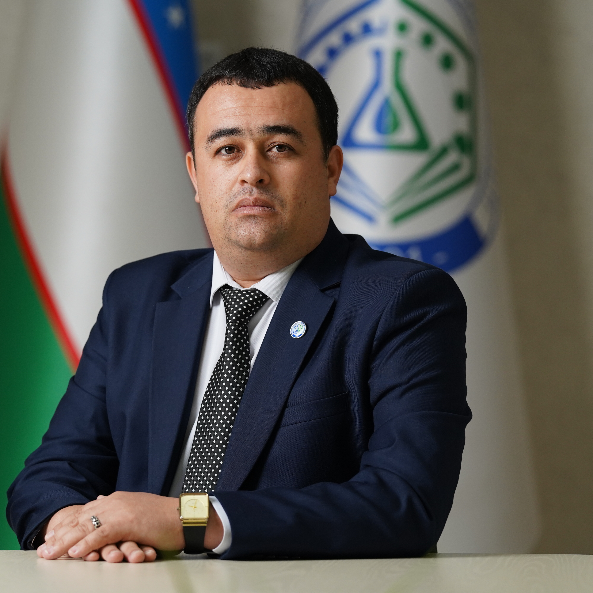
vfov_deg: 9.0
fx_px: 3760
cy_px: 297
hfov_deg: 9.0
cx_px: 257
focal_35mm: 194
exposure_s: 1/200
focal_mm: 152
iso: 1600
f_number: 4
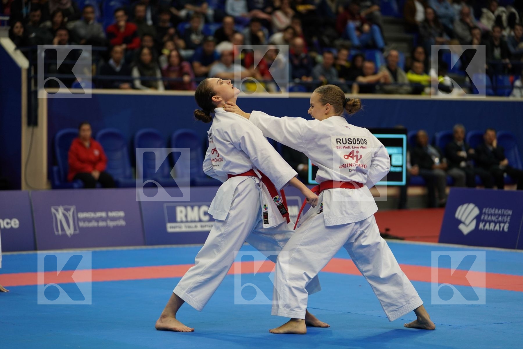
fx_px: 1787
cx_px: 262
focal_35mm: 123
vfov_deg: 11.1
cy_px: 174
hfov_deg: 16.7
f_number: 2.8
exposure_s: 1/500
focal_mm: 123
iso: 1000
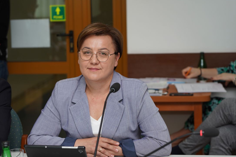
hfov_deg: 16.2
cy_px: 92
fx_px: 826
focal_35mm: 126
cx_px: 99
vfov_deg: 10.9
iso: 200
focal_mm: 105
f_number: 4
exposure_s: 1/100
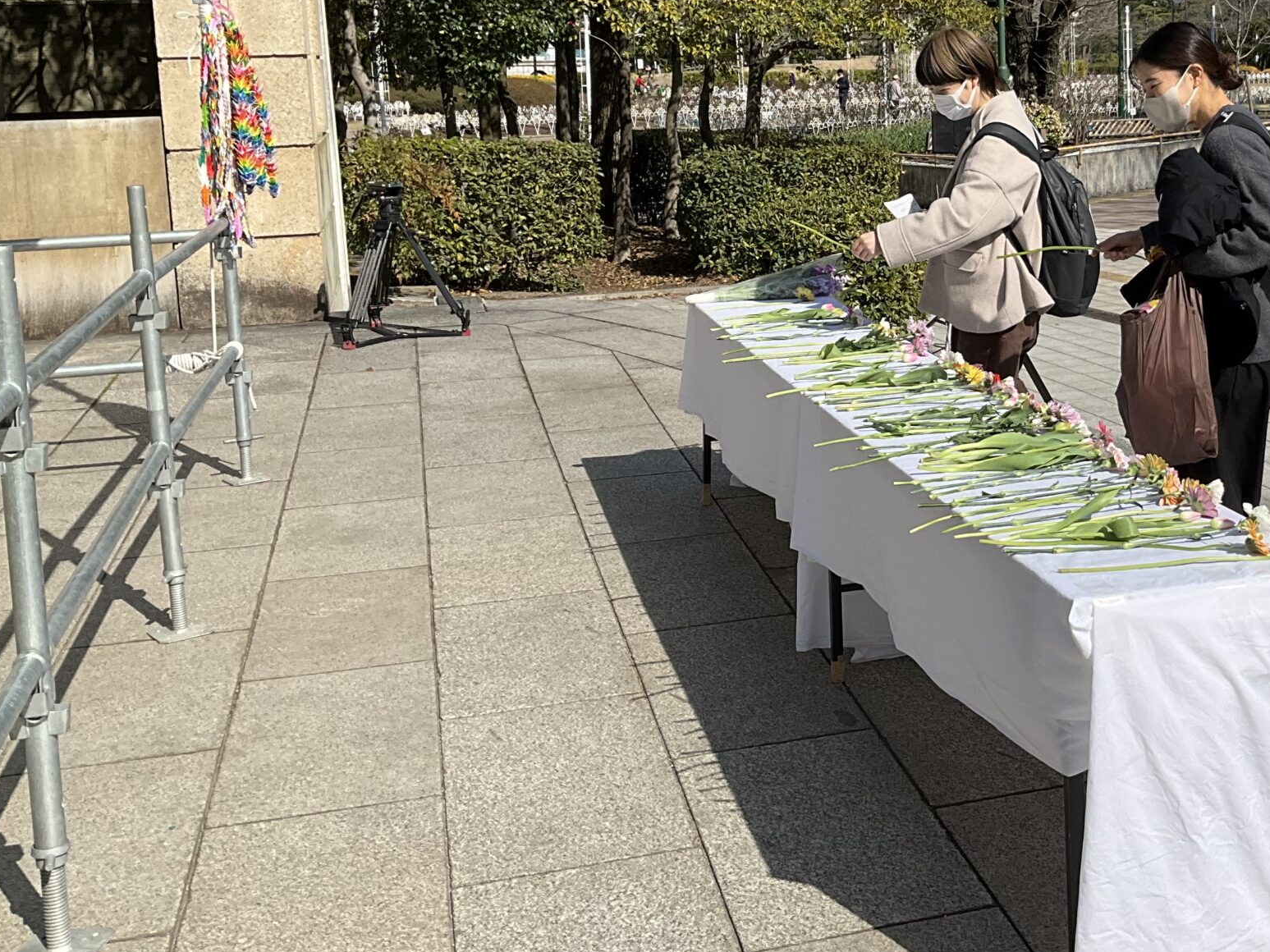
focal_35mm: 48
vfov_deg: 30.0
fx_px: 1761
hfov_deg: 38.0
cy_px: 294
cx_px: 1045
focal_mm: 3
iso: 25
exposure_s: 1/2427
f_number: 1.8
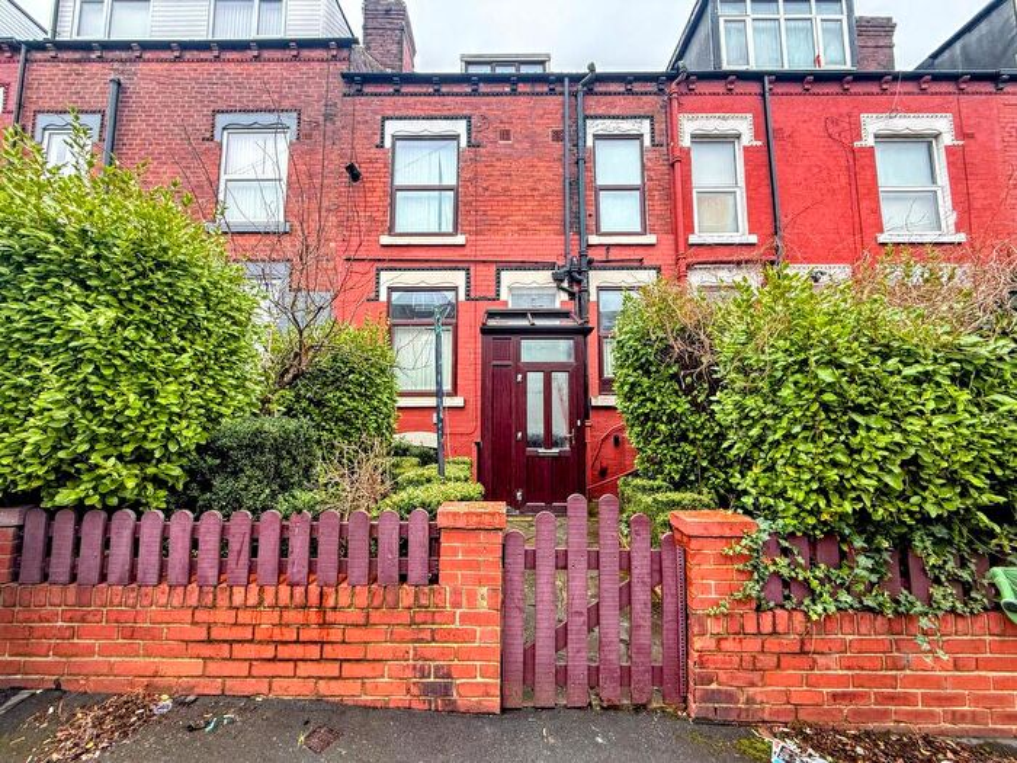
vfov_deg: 85.7
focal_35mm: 14
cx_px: 508
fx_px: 411
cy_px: 382
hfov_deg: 102.1
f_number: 2.2
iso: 64
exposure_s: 1/99
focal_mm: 2.22
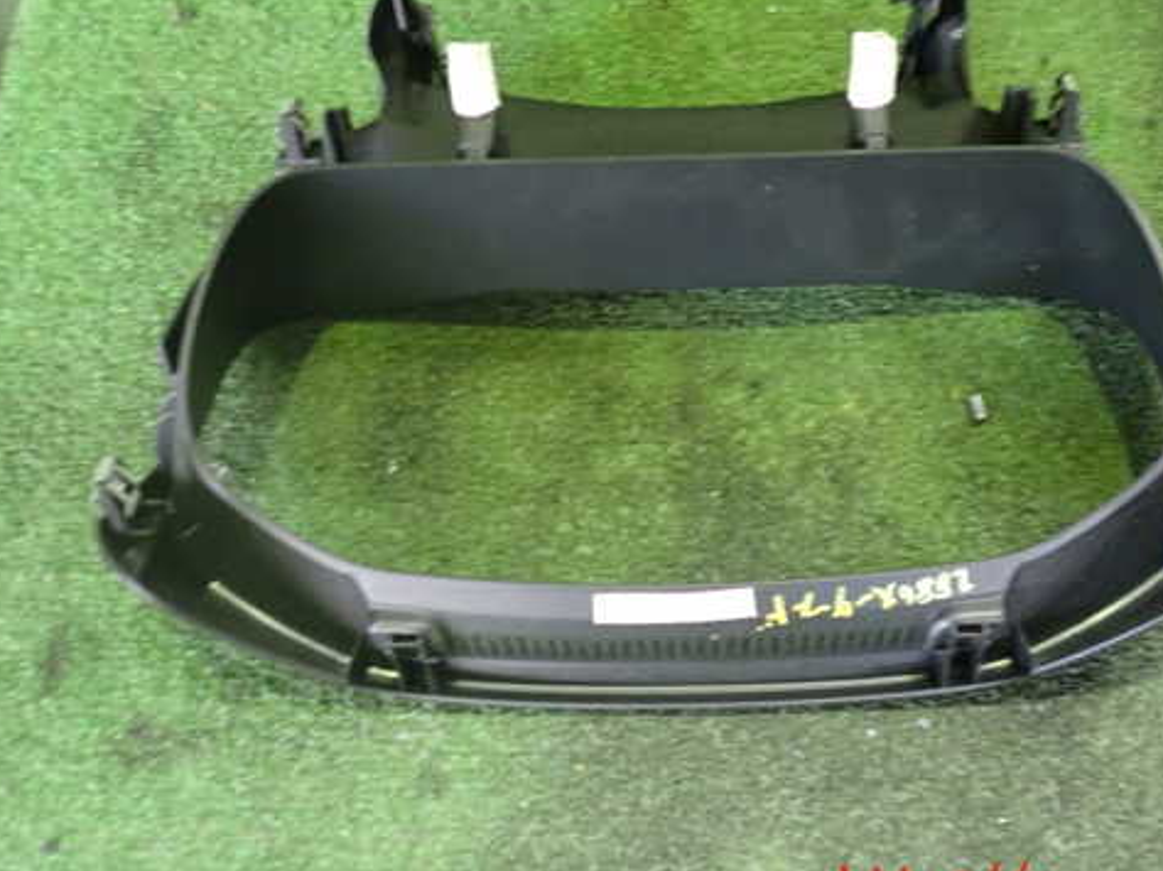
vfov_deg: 37.6
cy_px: 368
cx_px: 658
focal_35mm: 38
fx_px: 1276
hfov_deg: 48.9
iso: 800
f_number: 2.3
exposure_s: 1/30
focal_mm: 5.4
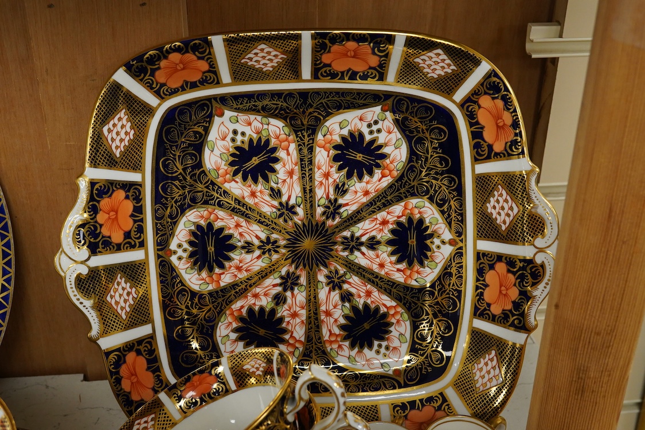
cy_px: 215
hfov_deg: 43.6
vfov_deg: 29.9
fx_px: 806
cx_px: 322
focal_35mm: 45
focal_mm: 30
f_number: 11
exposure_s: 1/160
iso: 2500
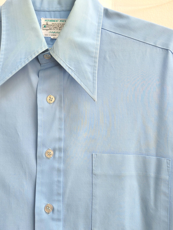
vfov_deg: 52.5
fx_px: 233
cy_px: 101
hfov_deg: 40.7
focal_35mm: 35
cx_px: 94
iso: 40
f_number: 1.8
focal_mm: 5.4
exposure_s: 1/120
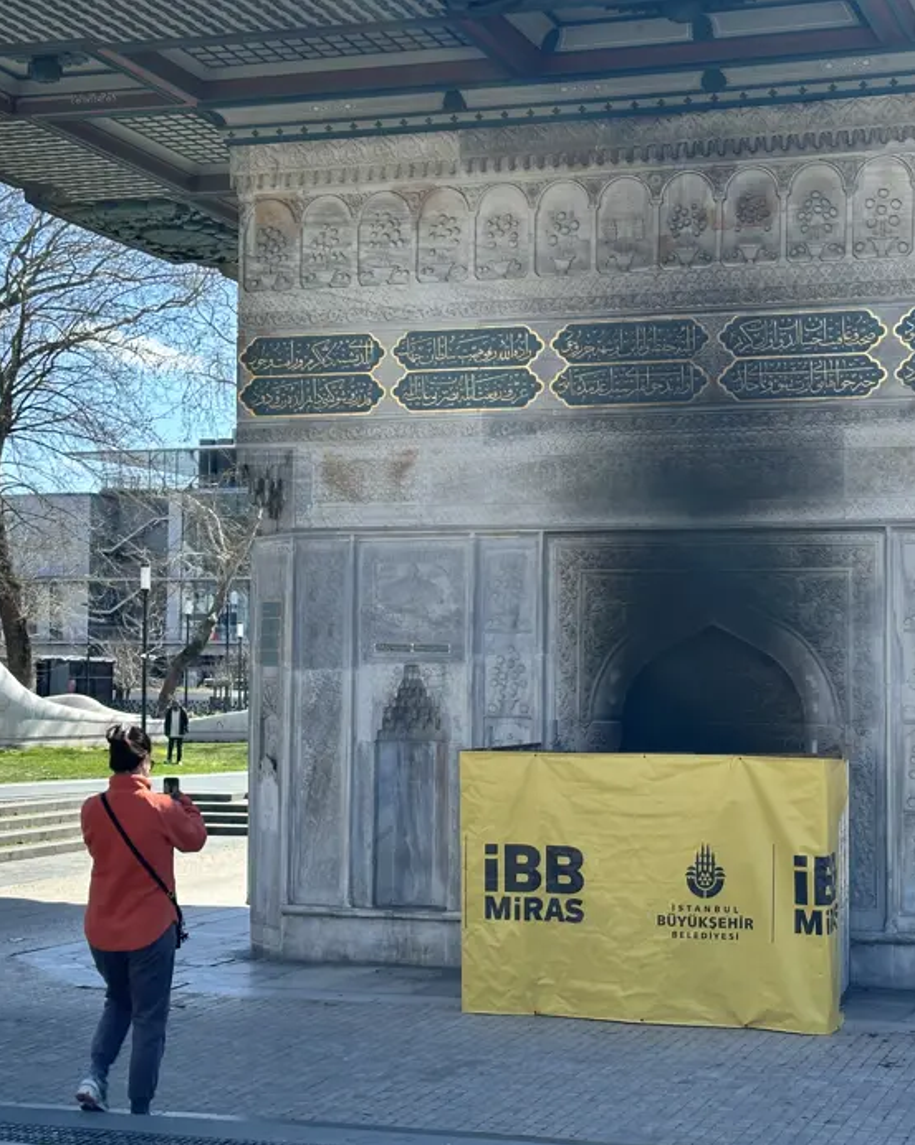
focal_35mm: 63
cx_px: 556
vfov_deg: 30.0
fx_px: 2134
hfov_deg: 24.2
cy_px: 576
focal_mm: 6.86
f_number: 1.78
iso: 64
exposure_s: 1/1517
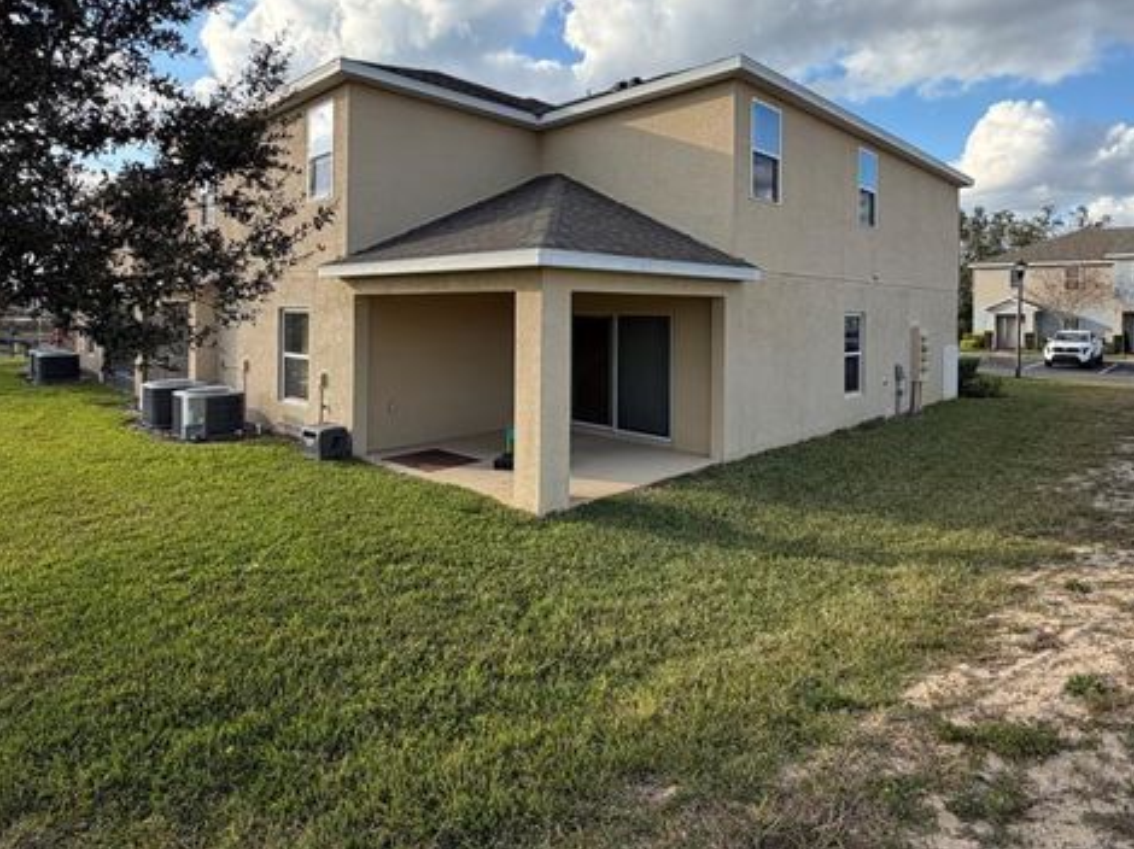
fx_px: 688
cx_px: 614
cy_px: 309
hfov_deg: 78.9
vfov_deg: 62.4
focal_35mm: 21
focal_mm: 2.22
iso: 40
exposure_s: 1/770
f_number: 2.2
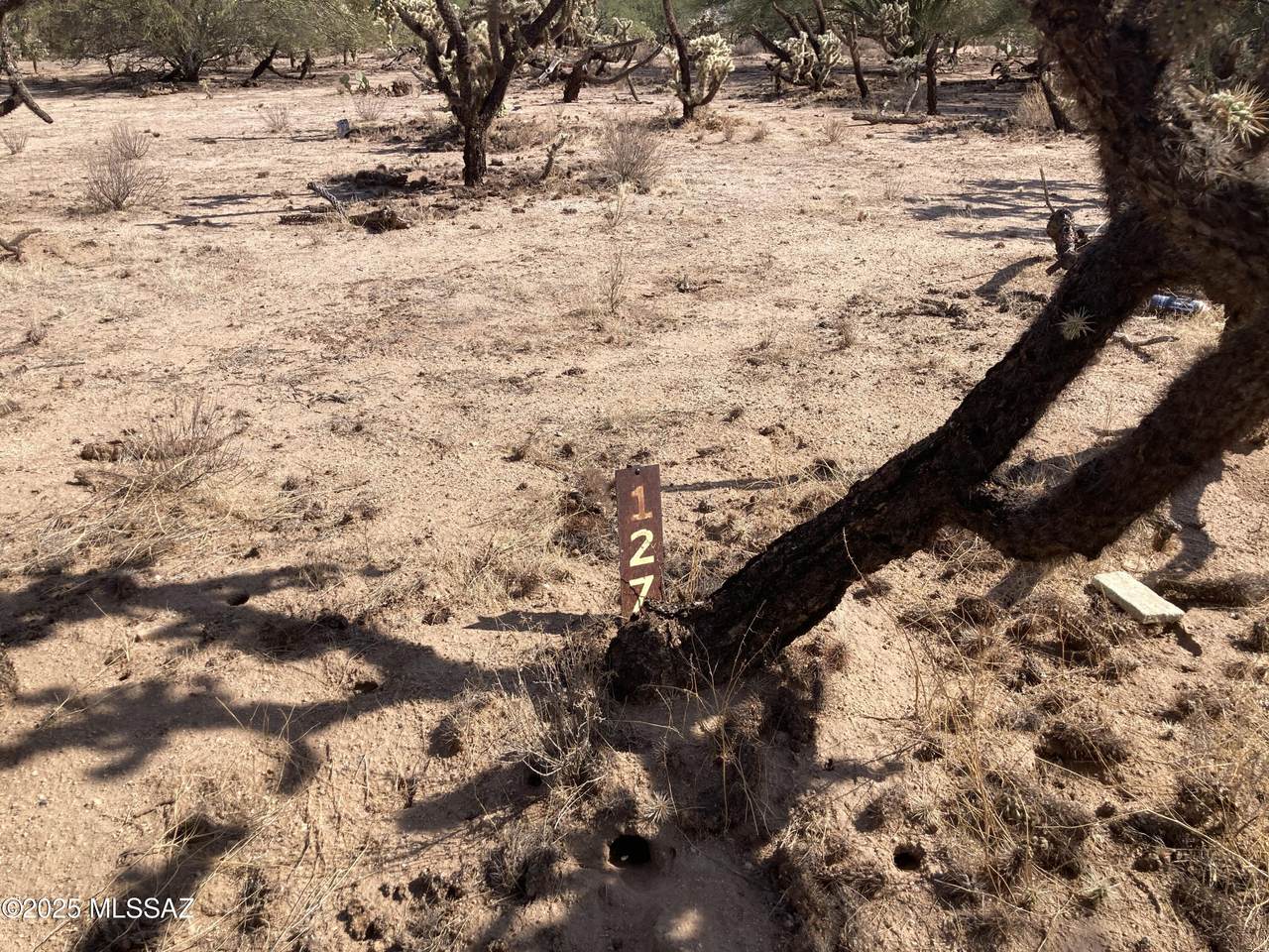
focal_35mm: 28
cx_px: 634
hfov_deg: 63.4
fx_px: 1026
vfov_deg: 49.7
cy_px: 476
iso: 20
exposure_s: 1/1919
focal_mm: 3.99
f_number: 1.8
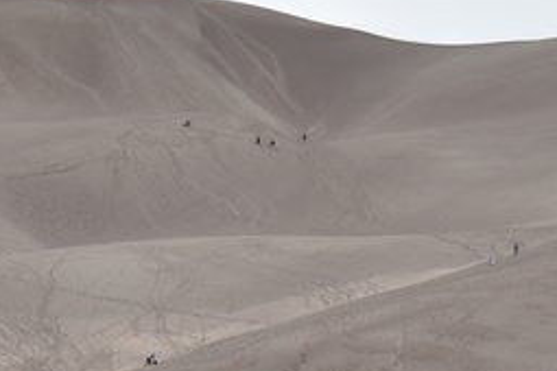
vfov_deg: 2.6
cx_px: 242
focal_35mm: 528
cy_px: 498
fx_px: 8169
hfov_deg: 3.9
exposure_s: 1/320
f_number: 9
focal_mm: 105
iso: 100
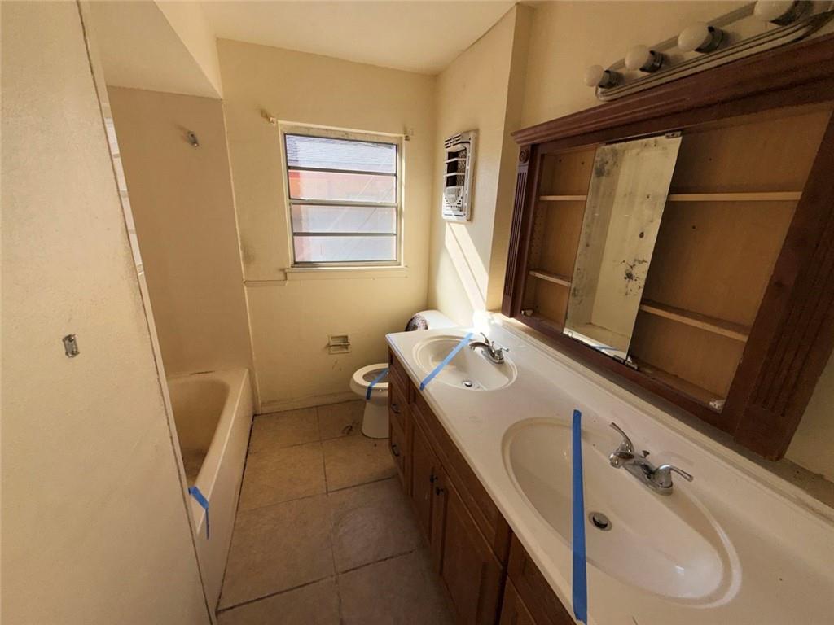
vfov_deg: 85.7
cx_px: 417
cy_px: 312
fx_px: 337
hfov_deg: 102.1
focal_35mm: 14
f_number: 2.2
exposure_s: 1/158
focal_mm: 2.22
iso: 16
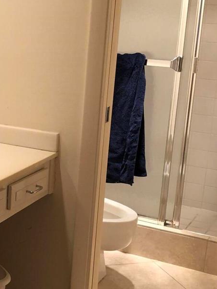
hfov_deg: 19.8
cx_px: -22
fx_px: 594
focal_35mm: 71
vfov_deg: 27.4
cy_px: 144
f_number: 1.8
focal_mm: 3.99
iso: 25
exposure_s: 1/30
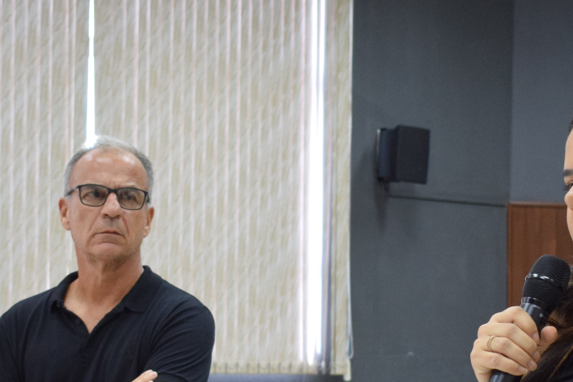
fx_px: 1878
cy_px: 373
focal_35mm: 118
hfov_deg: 17.3
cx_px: 342
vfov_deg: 11.5
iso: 1250
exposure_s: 1/60
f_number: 4.2
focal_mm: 30
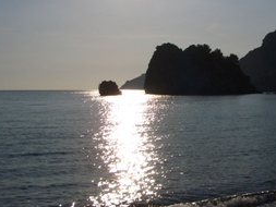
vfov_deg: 23.7
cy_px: 95
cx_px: 204
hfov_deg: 30.7
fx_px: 495
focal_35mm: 62
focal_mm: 5.8
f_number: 4.3
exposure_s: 1/2000
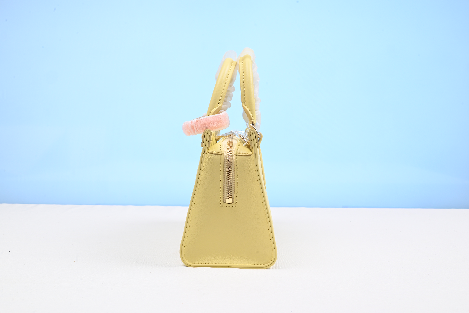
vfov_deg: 33.4
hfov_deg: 48.4
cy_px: 156
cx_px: 234
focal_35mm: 40
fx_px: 521
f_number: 16
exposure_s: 1/2
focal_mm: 40
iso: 100
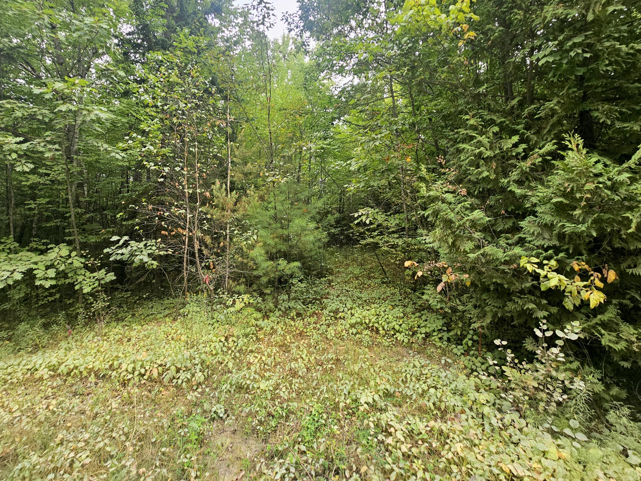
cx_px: 297
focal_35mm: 15
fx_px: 278
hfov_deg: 98.0
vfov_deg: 81.2
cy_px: 205
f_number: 2.2
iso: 50
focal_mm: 2.2
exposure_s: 1/217
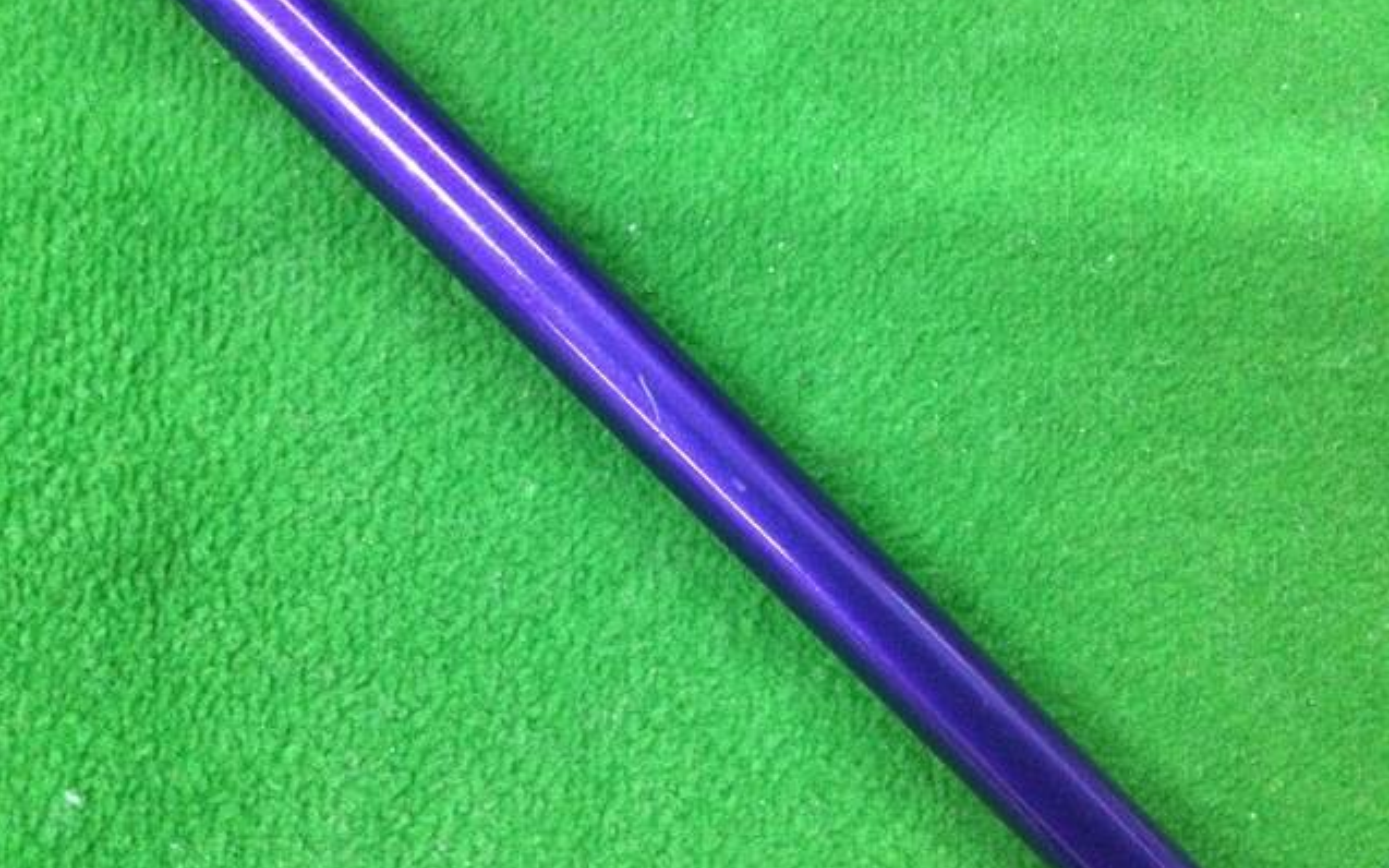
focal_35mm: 33
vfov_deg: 38.3
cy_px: 432
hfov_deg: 58.1
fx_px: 1249
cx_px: 693
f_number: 2.4
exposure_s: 1/30
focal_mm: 3.3
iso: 200
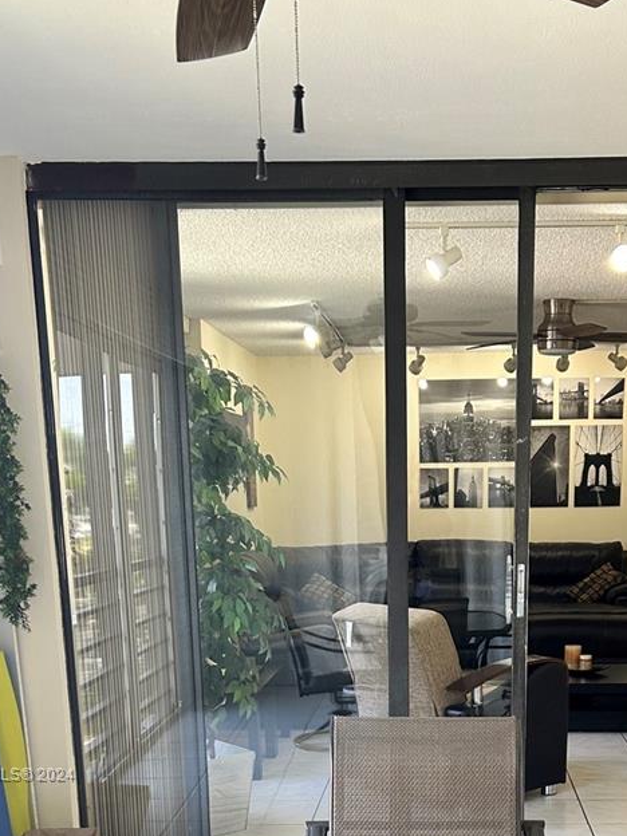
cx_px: 431
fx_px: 1208
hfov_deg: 28.9
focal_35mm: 50
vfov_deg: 35.6
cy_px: 776
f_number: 1.5
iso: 100
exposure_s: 1/120
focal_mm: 5.7
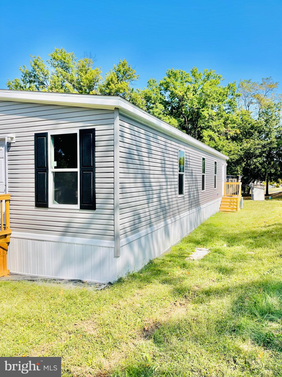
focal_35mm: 25
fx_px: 272
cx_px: 141
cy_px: 188
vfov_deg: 69.4
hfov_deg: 54.9
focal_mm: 5.1
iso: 32
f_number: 1.6
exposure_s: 1/2924
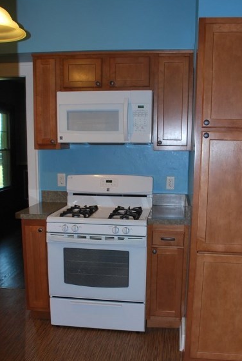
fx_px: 371
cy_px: 217
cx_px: 134
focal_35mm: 37
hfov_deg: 36.1
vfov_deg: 51.4
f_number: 3.5
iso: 200
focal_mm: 18
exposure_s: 1/60
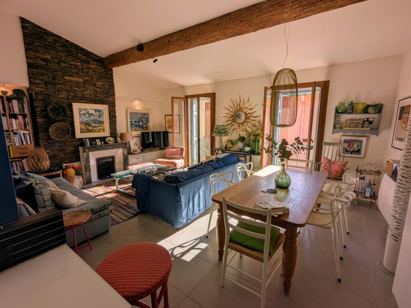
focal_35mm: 16
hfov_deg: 94.5
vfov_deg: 78.1
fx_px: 190
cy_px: 154
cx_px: 206
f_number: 2.2
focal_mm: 2.35
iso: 52
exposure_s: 1/781
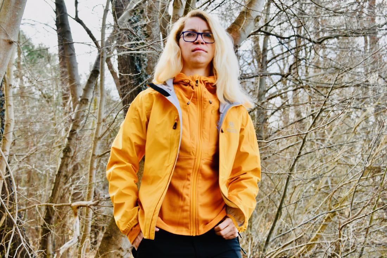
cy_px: 129
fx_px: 710
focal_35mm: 66
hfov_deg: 30.5
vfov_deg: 20.6
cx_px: 194
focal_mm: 44
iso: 200
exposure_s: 1/250
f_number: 5.6
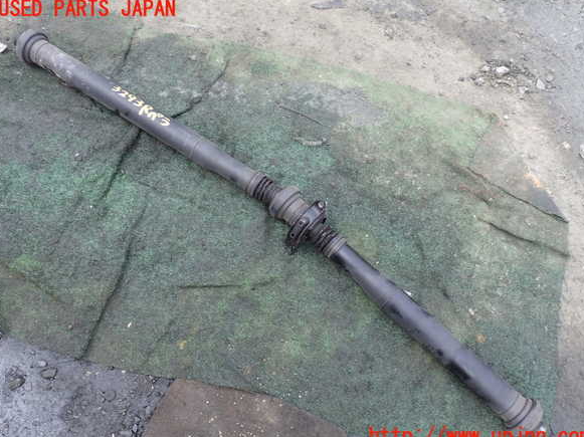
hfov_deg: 58.4
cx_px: 295
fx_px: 523
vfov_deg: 45.4
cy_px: 223
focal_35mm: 31
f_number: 3.2
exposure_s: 1/160
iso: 100
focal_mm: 5.4
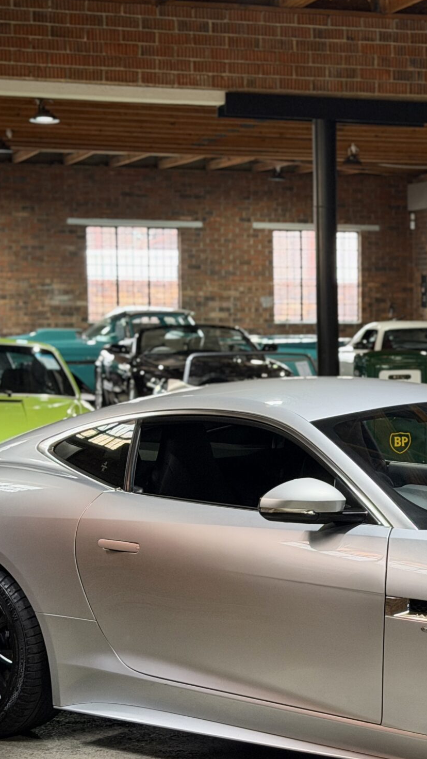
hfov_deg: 13.1
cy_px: 488
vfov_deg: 23.3
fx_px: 1831
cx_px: 459
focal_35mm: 91
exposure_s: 1/60
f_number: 1.78
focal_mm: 6.76
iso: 250
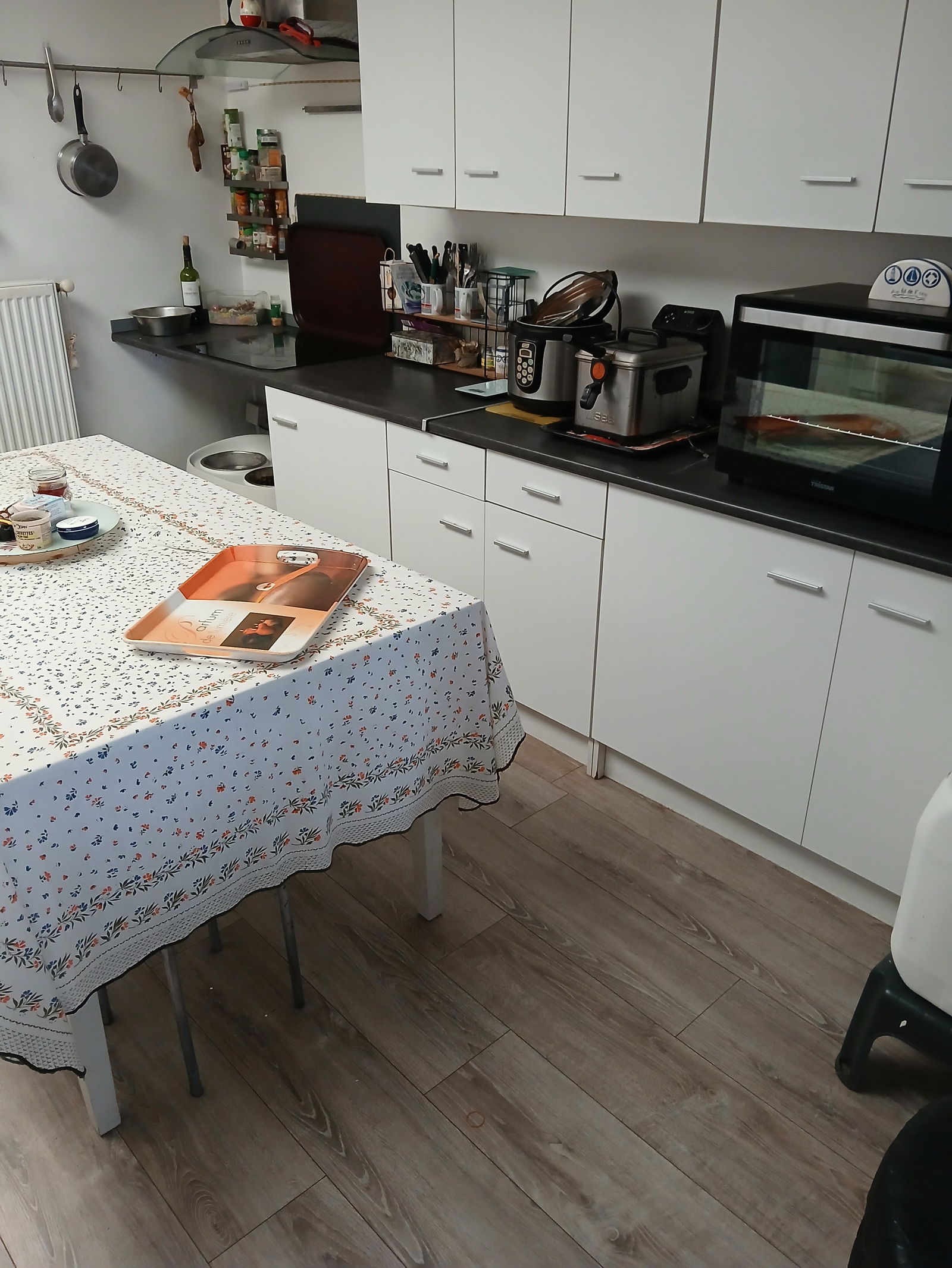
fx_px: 953
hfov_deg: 53.1
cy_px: 634
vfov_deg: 67.3
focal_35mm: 26
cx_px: 476
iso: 250
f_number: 1.8
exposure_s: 1/25
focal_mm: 3.98
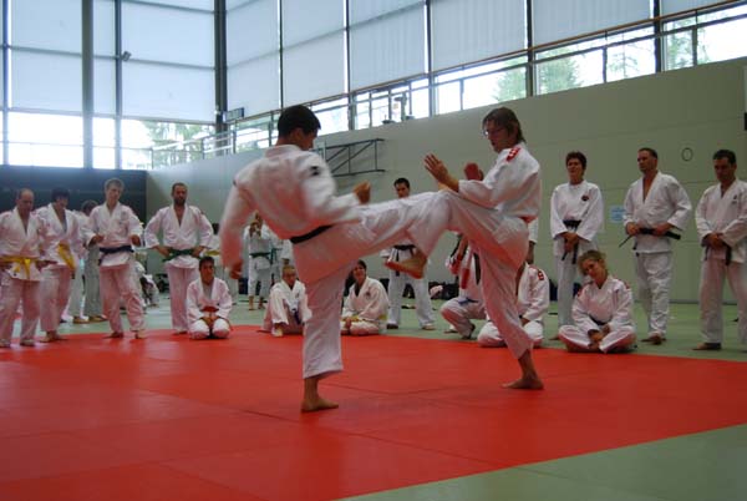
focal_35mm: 48
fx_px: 997
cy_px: 250
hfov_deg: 41.1
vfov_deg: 28.2
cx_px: 374
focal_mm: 32
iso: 200
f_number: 4.5
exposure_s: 1/30
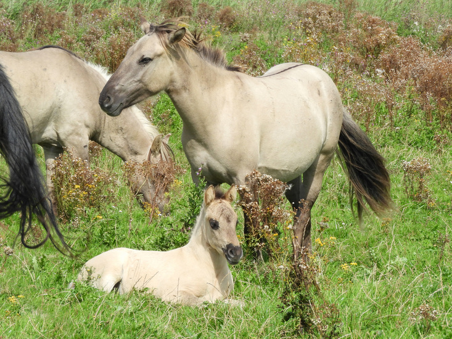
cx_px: 226
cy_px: 170
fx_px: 2873
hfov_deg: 9.0
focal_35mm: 220
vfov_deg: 6.8
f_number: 5.3
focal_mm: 39.4
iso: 100
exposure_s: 1/400
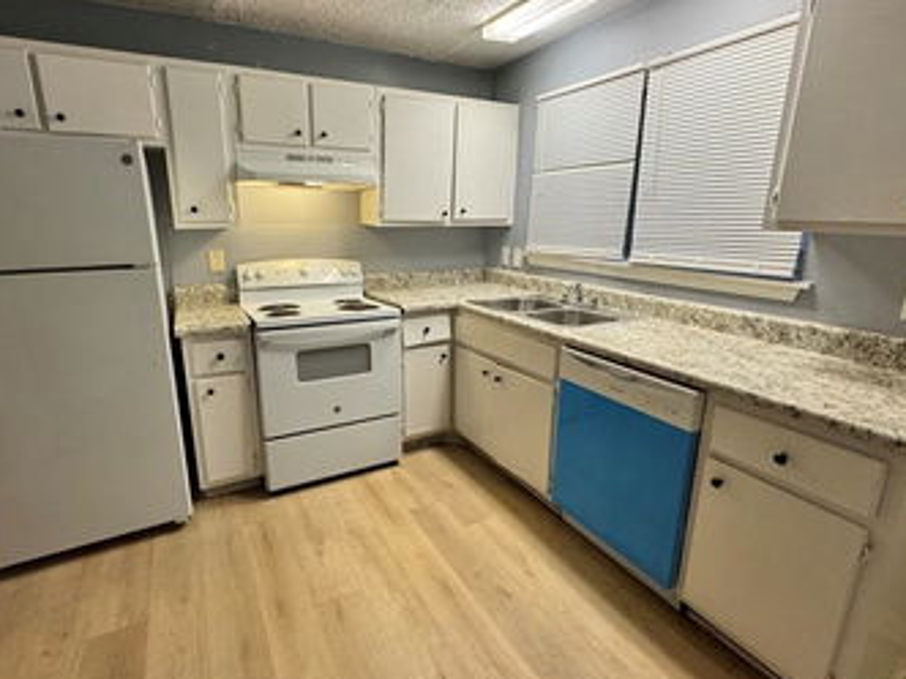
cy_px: 327
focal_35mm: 18
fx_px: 471
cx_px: 424
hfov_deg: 87.6
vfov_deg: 71.6
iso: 250
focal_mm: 2.22
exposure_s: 1/60
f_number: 2.2
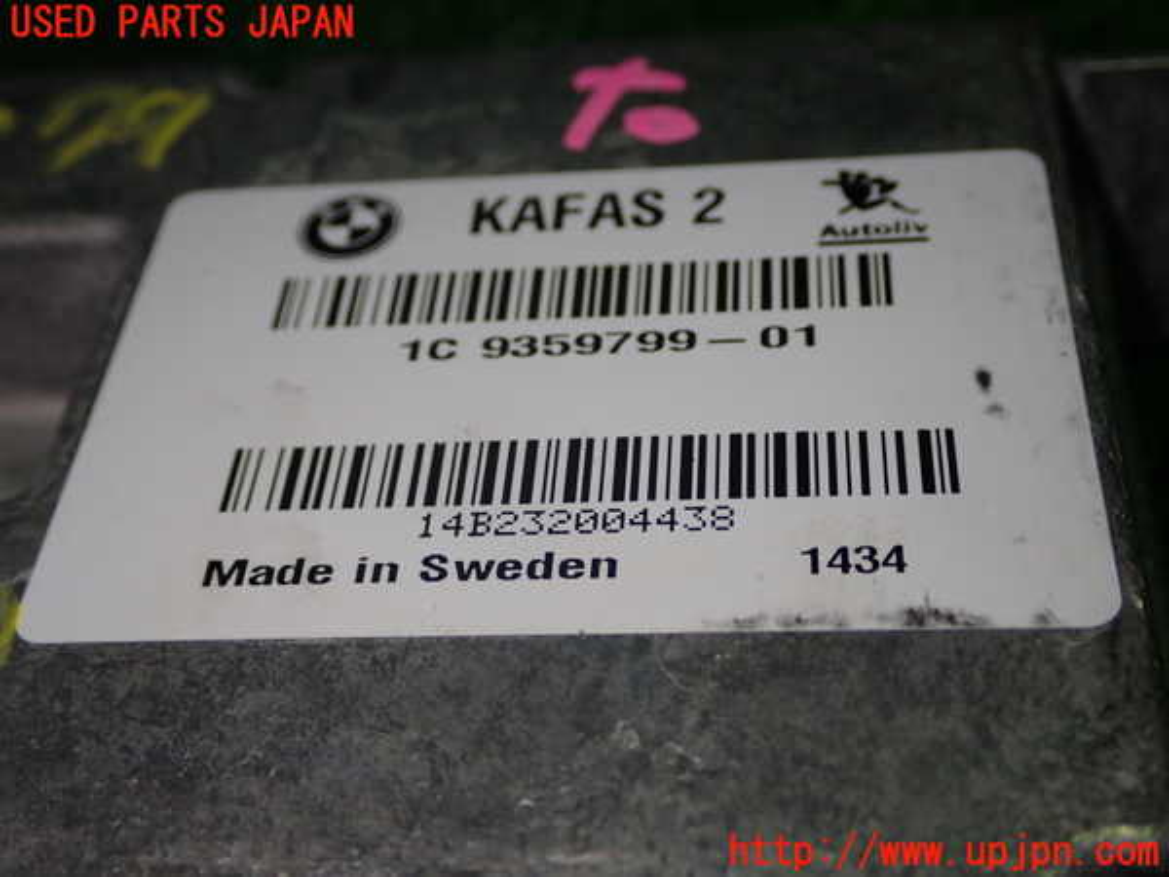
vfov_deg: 29.1
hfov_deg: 38.2
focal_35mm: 50
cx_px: 584
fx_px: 1689
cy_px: 438
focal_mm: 9.01
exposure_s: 1/100
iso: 200
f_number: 3.2
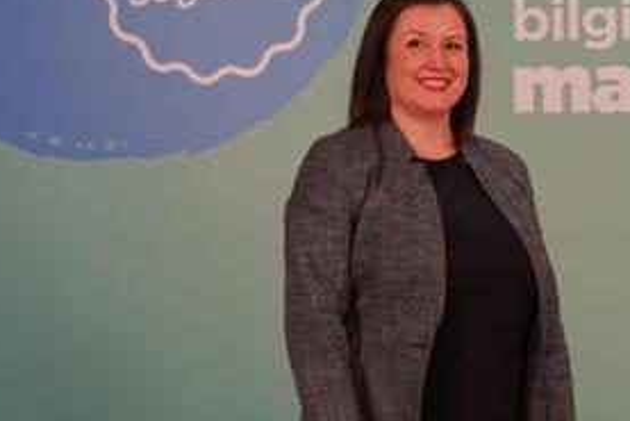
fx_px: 1943
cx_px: 627
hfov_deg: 18.0
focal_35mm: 111
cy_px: 234
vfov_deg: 12.4
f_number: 4
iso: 2000
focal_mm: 50
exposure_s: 1/160
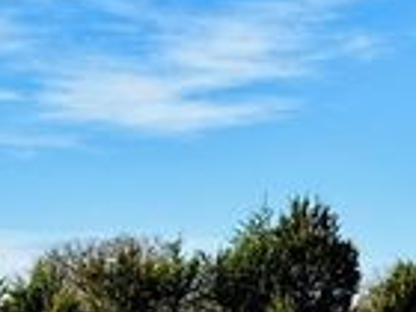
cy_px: 521
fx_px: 2067
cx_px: 449
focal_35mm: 172
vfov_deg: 8.4
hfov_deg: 11.3
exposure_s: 1/3257
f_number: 1.78
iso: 64
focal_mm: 6.86
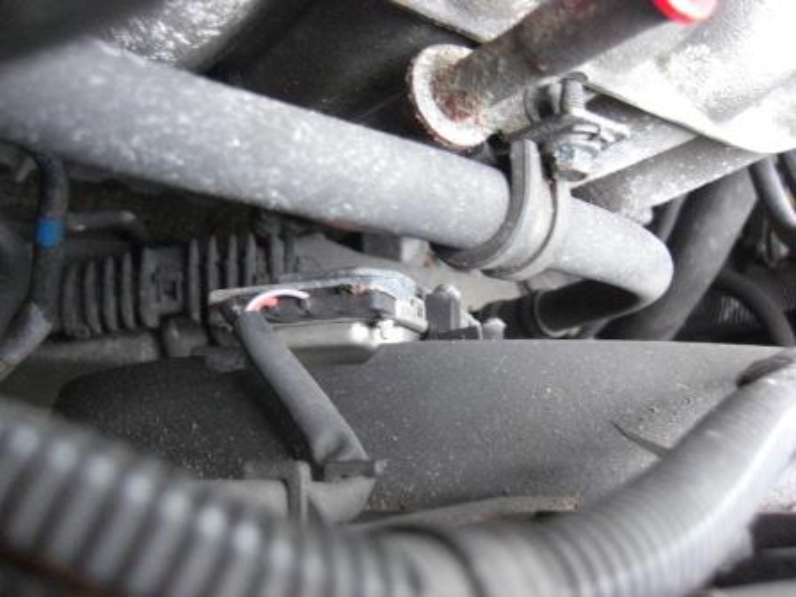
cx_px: 398
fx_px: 874
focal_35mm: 38
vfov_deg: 37.7
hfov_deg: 49.0
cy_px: 298
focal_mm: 7.9
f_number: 2.8
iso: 800
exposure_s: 1/30
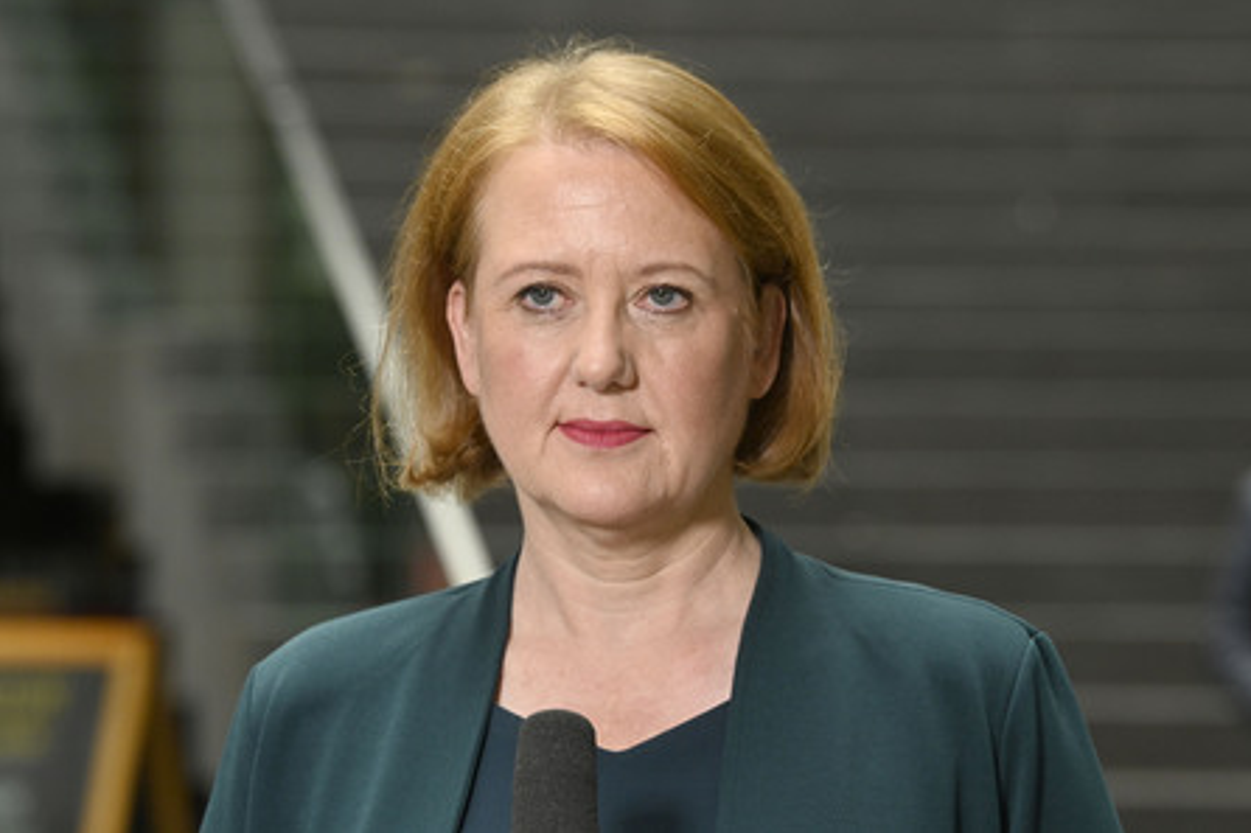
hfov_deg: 11.6
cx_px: 630
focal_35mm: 177
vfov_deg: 7.8
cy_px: 415
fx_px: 6148
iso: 3200
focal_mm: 175
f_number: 6.3
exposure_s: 1/500
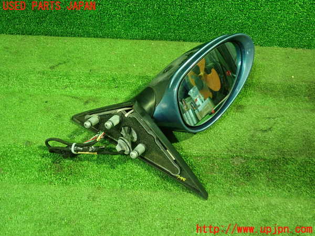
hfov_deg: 60.0
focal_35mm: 30
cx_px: 158
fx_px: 273
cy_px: 118
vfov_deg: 46.8
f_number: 2.3
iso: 1000
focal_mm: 5.5
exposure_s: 1/30
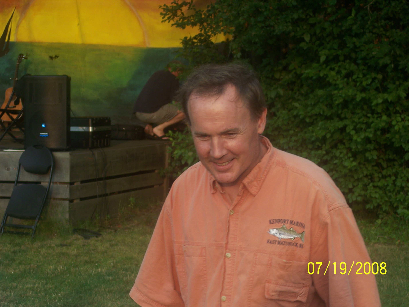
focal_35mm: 117
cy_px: 154
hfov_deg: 16.8
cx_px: 204
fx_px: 1382
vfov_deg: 12.7
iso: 100
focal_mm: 24
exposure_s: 1/125
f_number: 4.8
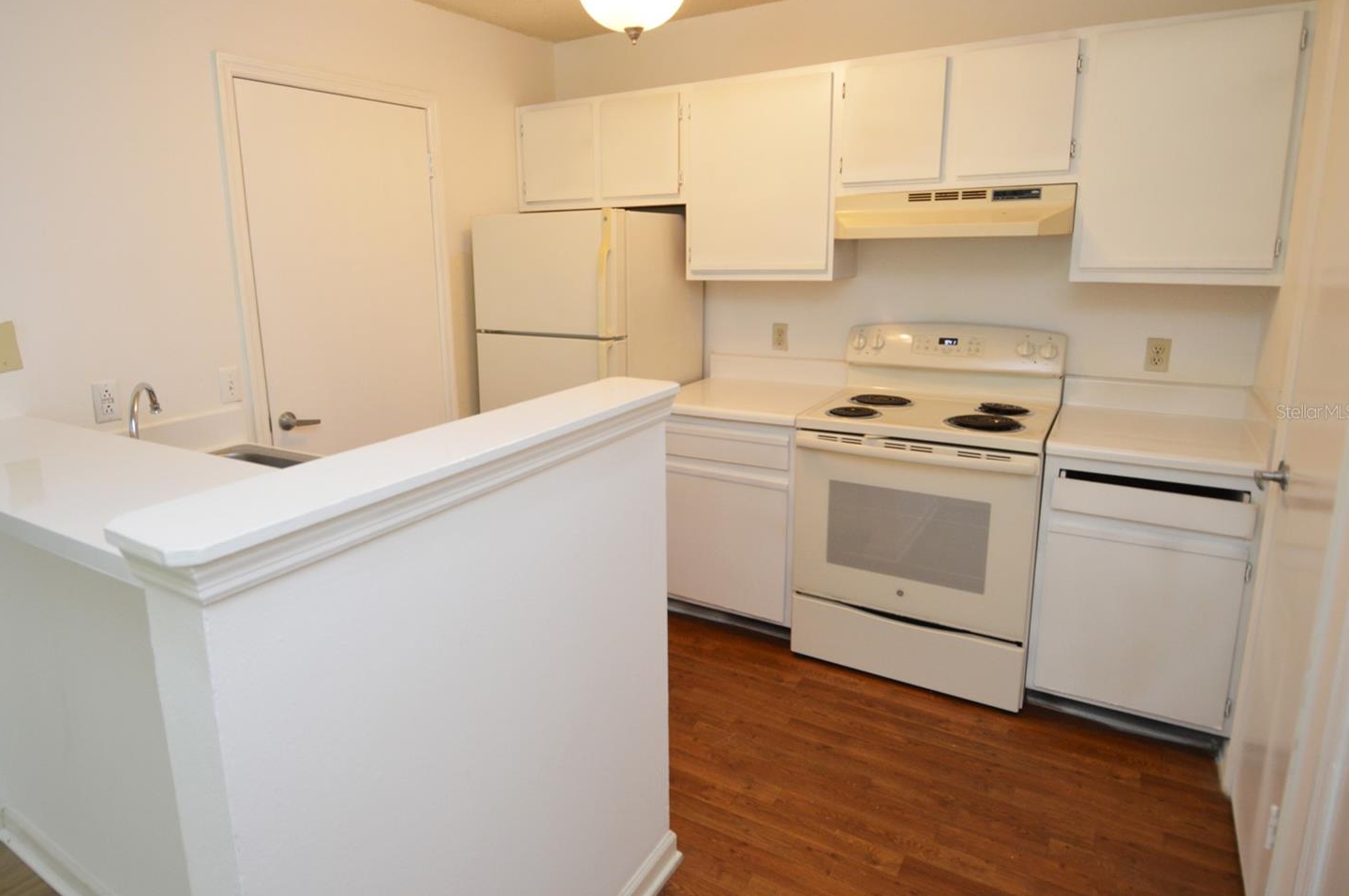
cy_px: 411
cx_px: 610
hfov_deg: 83.8
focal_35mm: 20
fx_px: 749
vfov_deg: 61.7
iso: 560
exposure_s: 1/60
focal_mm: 12
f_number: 4
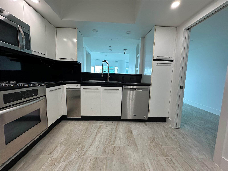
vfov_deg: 85.7
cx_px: 114
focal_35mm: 14
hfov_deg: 102.1
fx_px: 92
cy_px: 86
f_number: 2.2
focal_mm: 2.22
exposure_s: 1/120
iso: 160
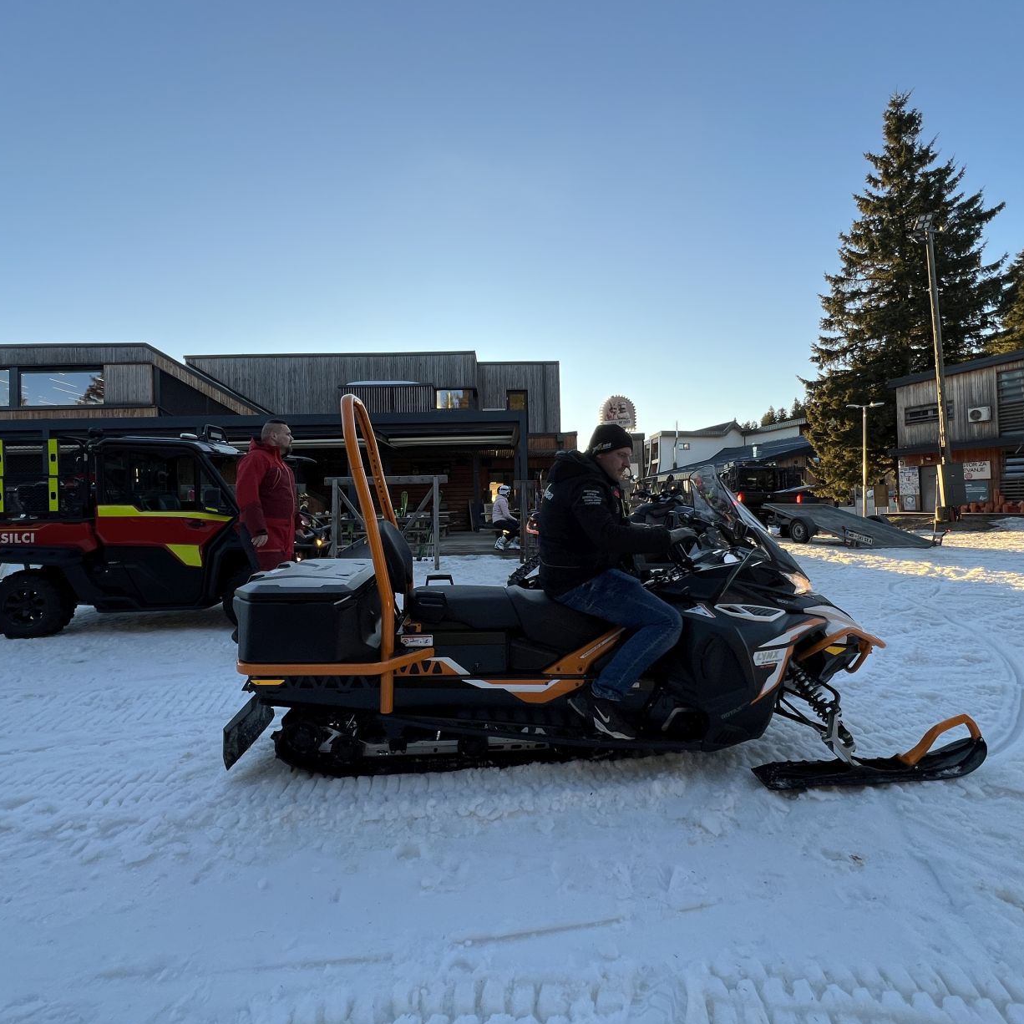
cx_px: 519
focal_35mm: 16
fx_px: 535
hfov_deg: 87.4
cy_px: 499
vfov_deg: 87.4
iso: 32
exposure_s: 1/266
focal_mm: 1.57
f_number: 1.8
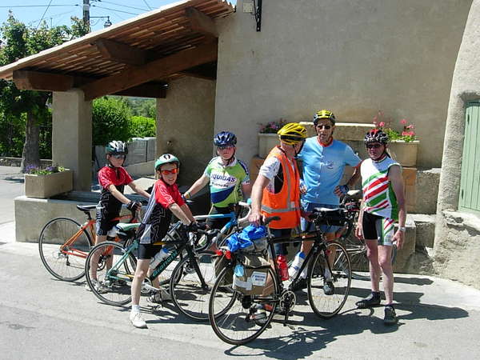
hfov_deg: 49.0
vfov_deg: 37.7
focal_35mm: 38
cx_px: 240
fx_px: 527
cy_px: 180
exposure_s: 1/443
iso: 79
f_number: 4.8
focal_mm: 7.8
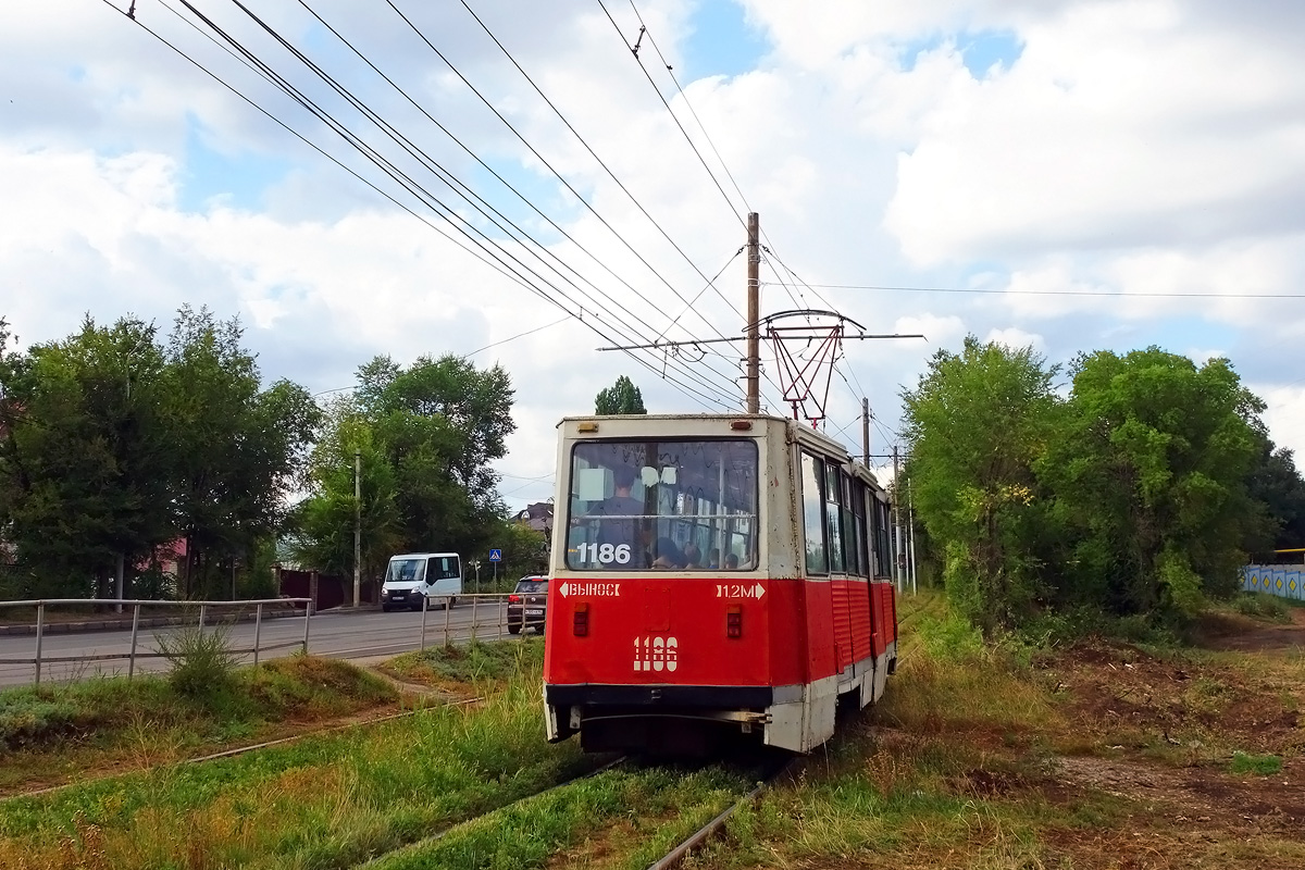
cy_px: 435
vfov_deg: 40.0
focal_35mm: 33
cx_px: 652
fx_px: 1196
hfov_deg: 57.2
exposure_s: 1/500
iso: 125
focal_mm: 12.32
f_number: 4.5
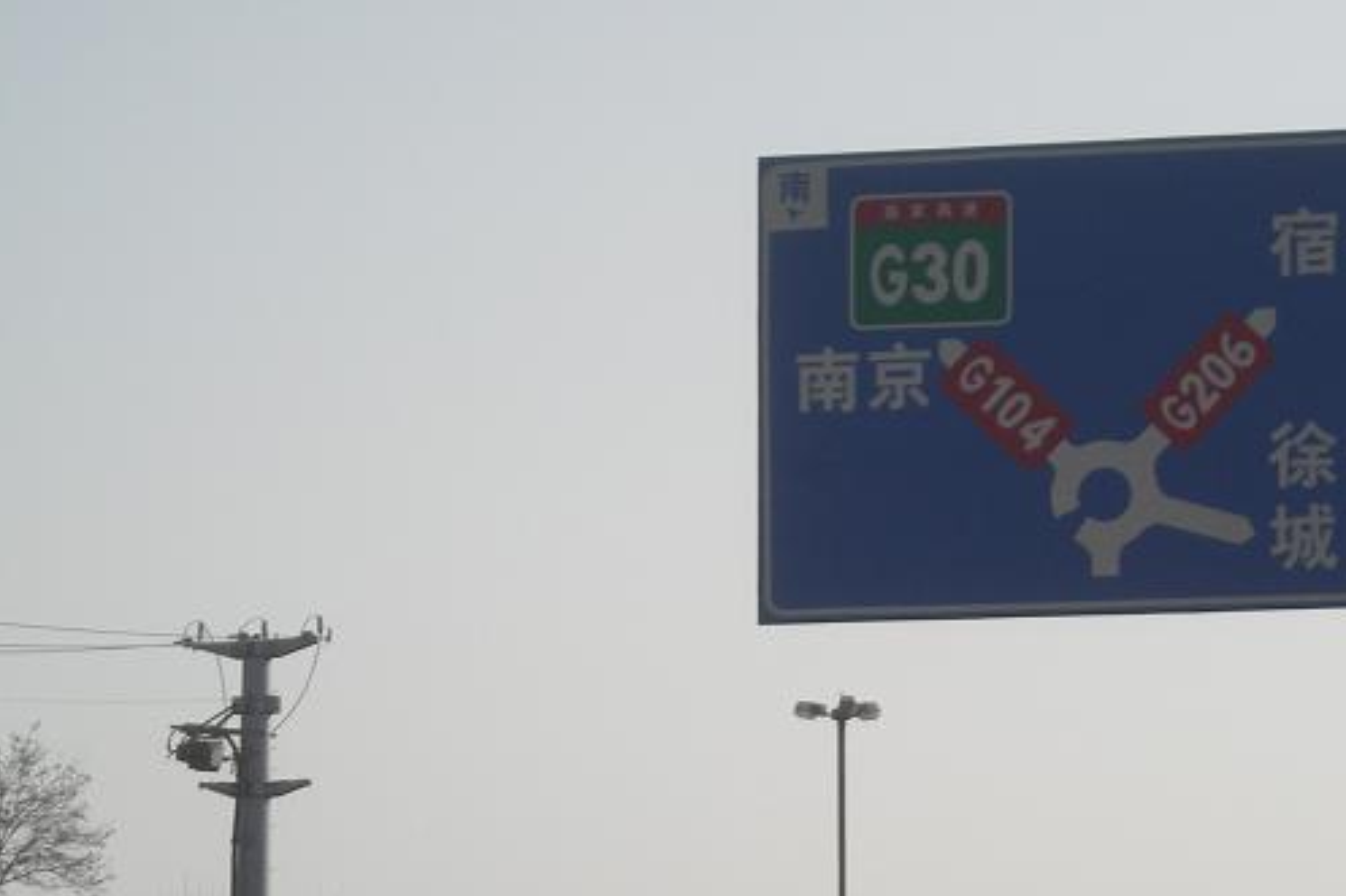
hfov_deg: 12.0
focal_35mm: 171
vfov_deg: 8.0
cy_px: 698
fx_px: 6391
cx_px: 856
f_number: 9.4
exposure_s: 1/169
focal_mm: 17.1
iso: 50
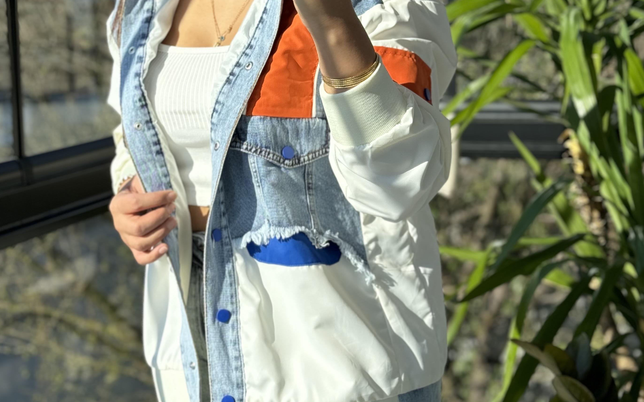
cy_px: 114
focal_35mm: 75
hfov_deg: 27.5
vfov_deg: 17.3
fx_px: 1316
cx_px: 299
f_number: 1.78
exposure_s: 1/1011
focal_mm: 6.86
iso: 64
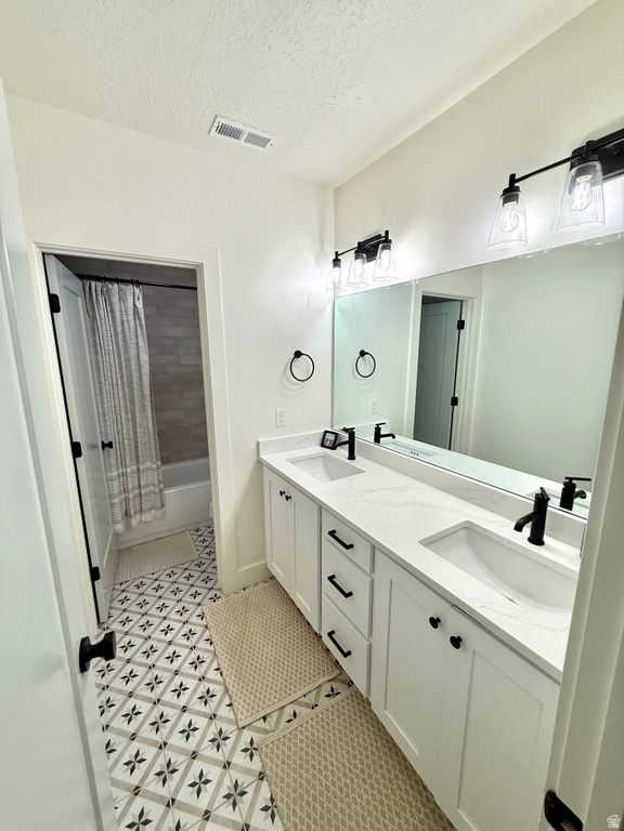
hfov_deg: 85.7
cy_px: 416
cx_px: 312
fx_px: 336
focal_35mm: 14
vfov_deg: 102.1
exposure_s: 1/310
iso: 64
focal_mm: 2.22
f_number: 2.2
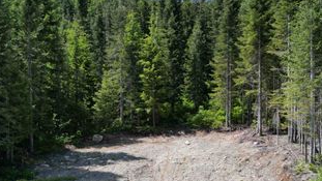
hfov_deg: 48.3
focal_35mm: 42
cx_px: 154
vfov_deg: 27.0
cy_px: 175
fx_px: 359
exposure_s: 1/2000
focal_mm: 6.72
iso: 100
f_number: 1.7
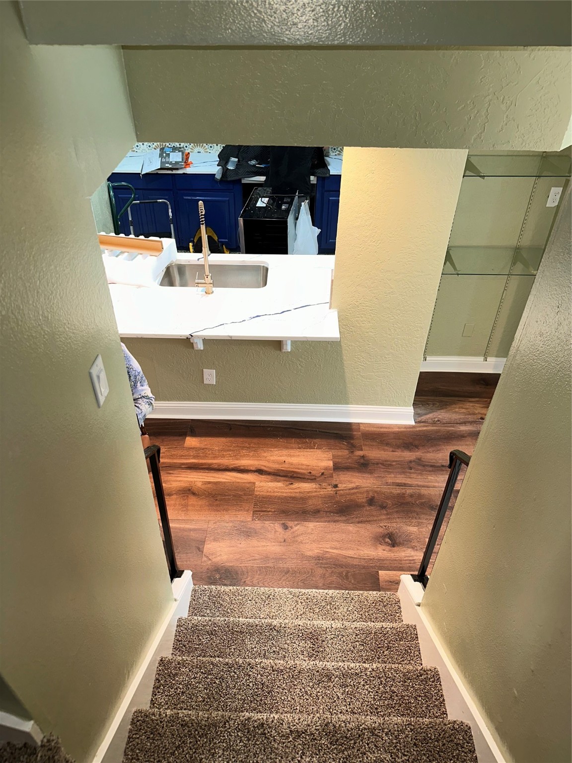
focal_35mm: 24
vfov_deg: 71.6
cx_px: 286
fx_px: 529
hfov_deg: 56.8
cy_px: 382
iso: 64
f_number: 1.78
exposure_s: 1/30
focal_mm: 6.86
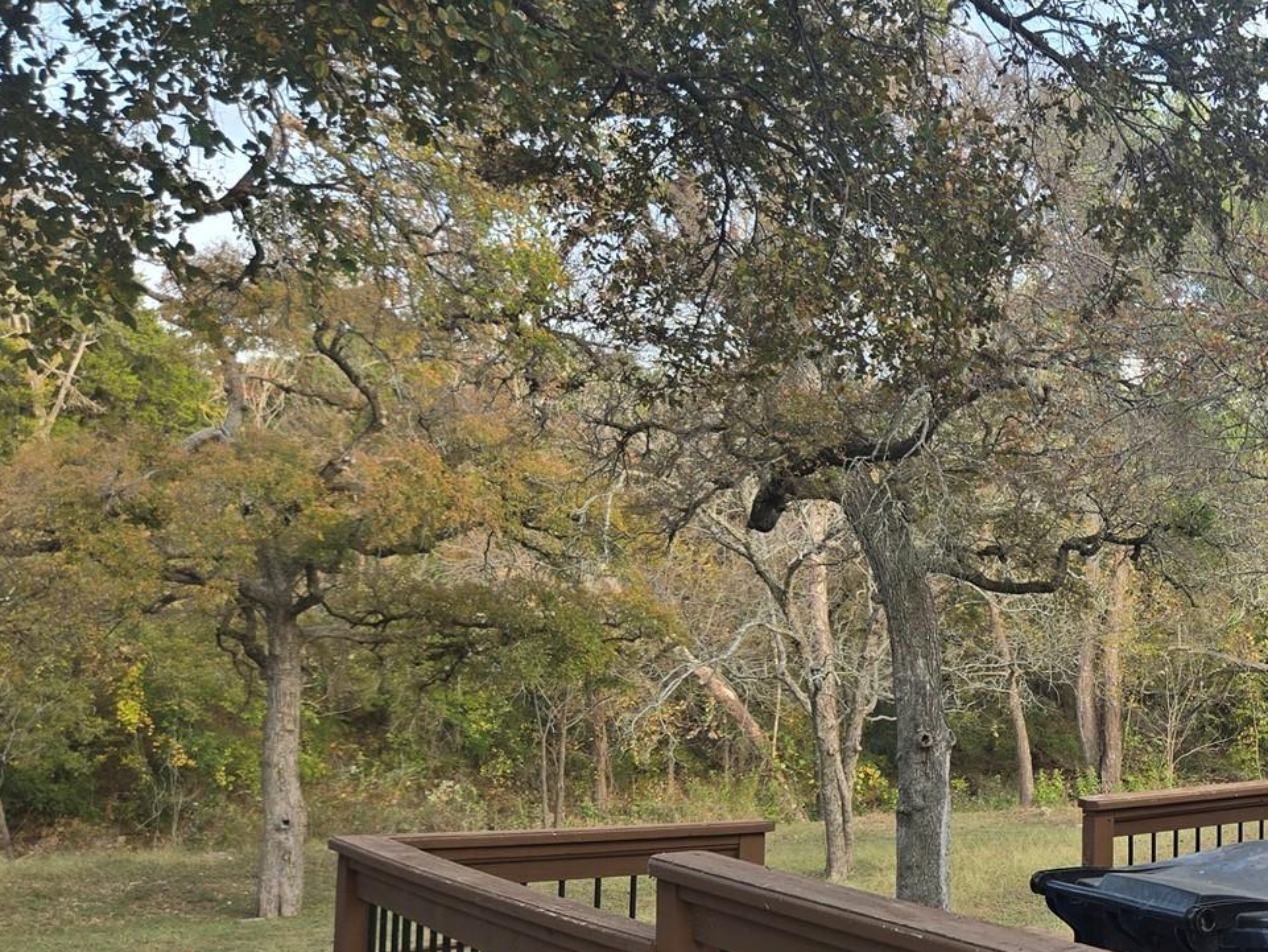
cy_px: 569
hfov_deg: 34.9
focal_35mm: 49
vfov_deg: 29.6
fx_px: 1795
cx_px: 1301
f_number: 1.8
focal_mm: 5.4
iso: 25
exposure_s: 1/258
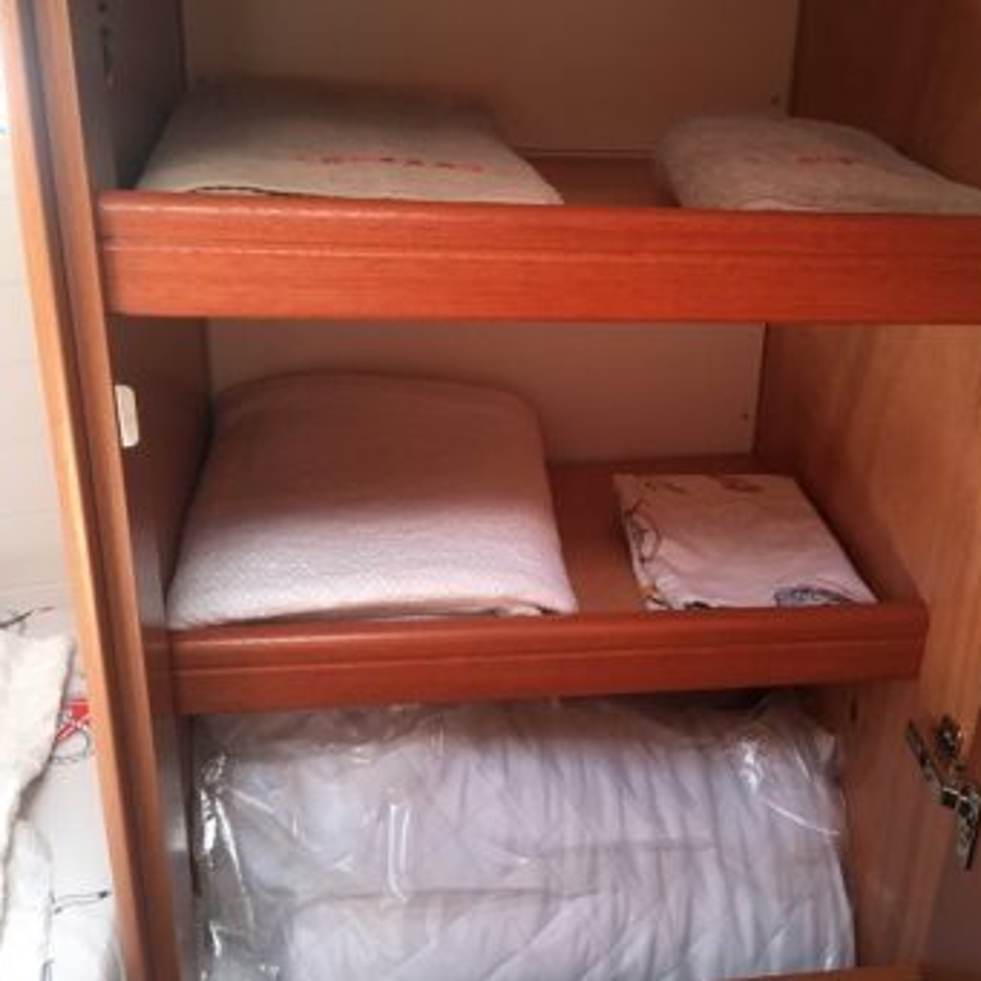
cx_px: 590
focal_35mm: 35
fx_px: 1122
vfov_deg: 47.2
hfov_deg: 46.9
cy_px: 480
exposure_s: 1/33
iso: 200
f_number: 2.2
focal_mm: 4.15
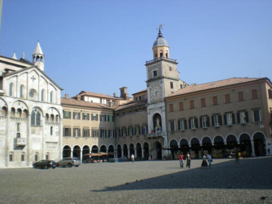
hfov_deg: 49.0
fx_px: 299
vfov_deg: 37.7
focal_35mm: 38
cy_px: 102
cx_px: 136
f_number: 4.6
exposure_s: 1/398
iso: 50
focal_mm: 6.3
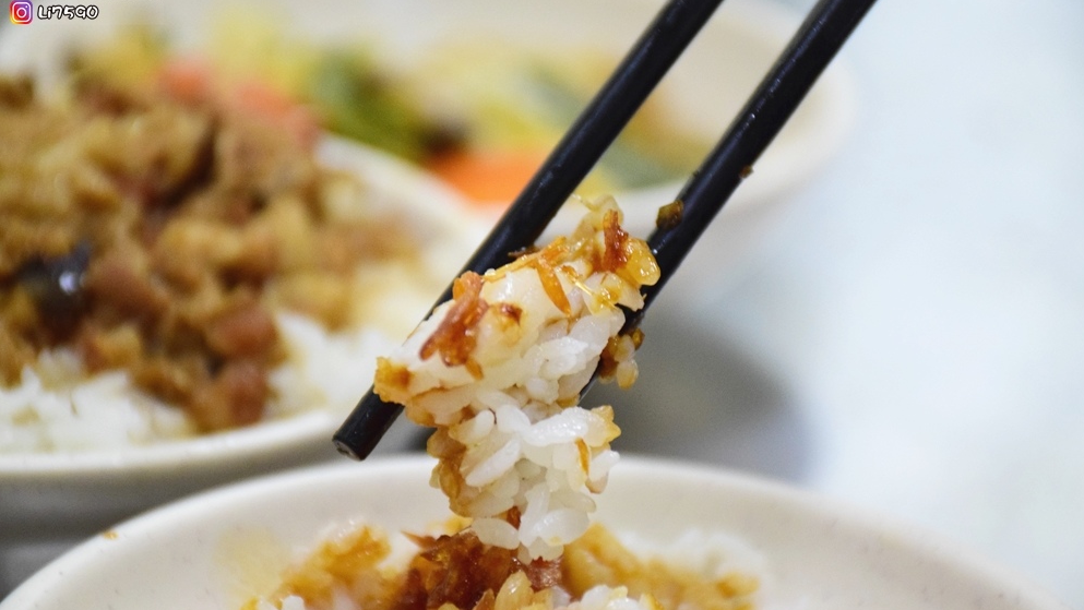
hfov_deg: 11.2
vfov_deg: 6.3
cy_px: 325
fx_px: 5549
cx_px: 545
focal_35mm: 193
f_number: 5.6
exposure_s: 1/200
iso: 3200
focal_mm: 122
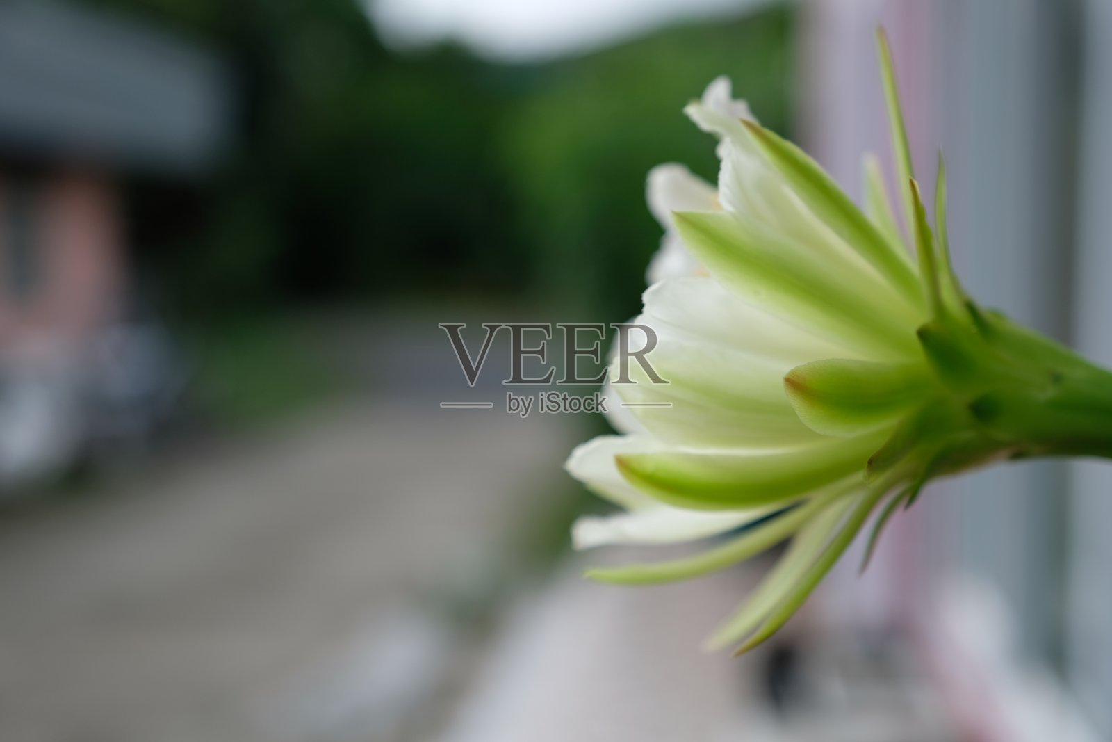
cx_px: 556
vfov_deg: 23.4
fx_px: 1792
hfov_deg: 34.5
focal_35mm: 58
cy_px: 371
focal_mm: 38.8
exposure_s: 1/480
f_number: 2.8
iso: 200
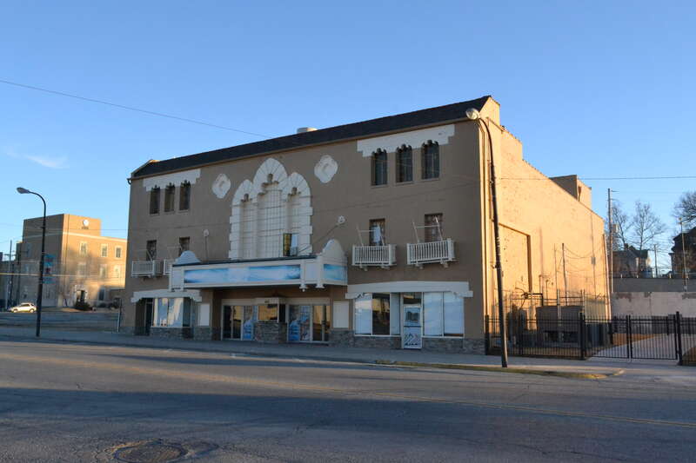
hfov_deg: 61.9
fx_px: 580
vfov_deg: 43.6
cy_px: 232
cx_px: 348
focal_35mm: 30
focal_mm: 20
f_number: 16
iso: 3200
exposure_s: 1/640
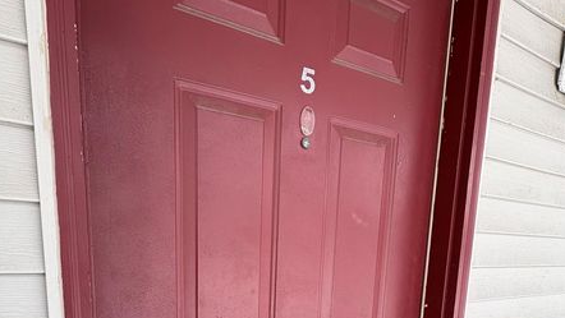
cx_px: 267
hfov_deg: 78.6
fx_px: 345
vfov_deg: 44.5
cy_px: 293
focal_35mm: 23
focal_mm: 2.22
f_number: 2.2
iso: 40
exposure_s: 1/296
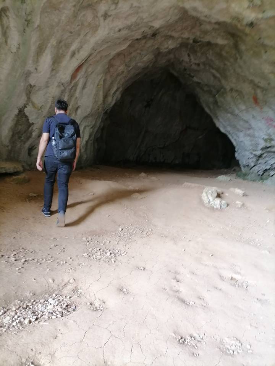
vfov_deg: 67.3
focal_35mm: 26
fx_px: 275
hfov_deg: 53.1
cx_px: 138
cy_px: 183
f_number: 1.8
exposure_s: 1/33.3
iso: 125
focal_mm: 5.4
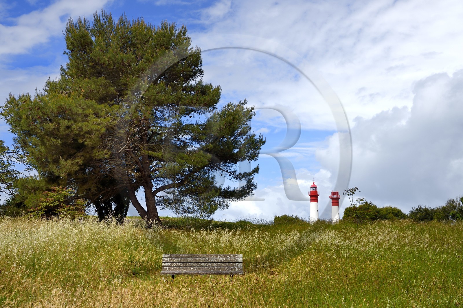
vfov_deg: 28.0
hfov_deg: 41.1
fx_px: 617
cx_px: 232
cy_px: 154
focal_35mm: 48
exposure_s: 1/640
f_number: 8
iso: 200
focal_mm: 48
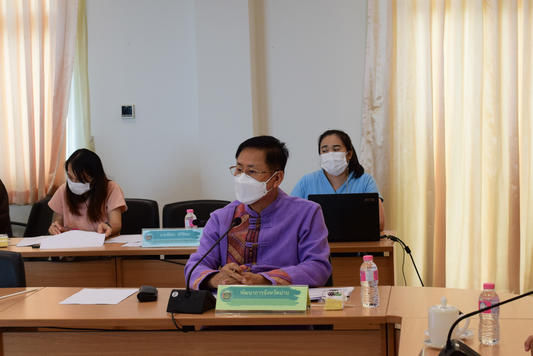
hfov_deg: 27.0
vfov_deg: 18.2
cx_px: 266
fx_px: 1111
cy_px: 178
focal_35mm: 75
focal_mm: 50
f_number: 6.3
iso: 1250
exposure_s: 1/125
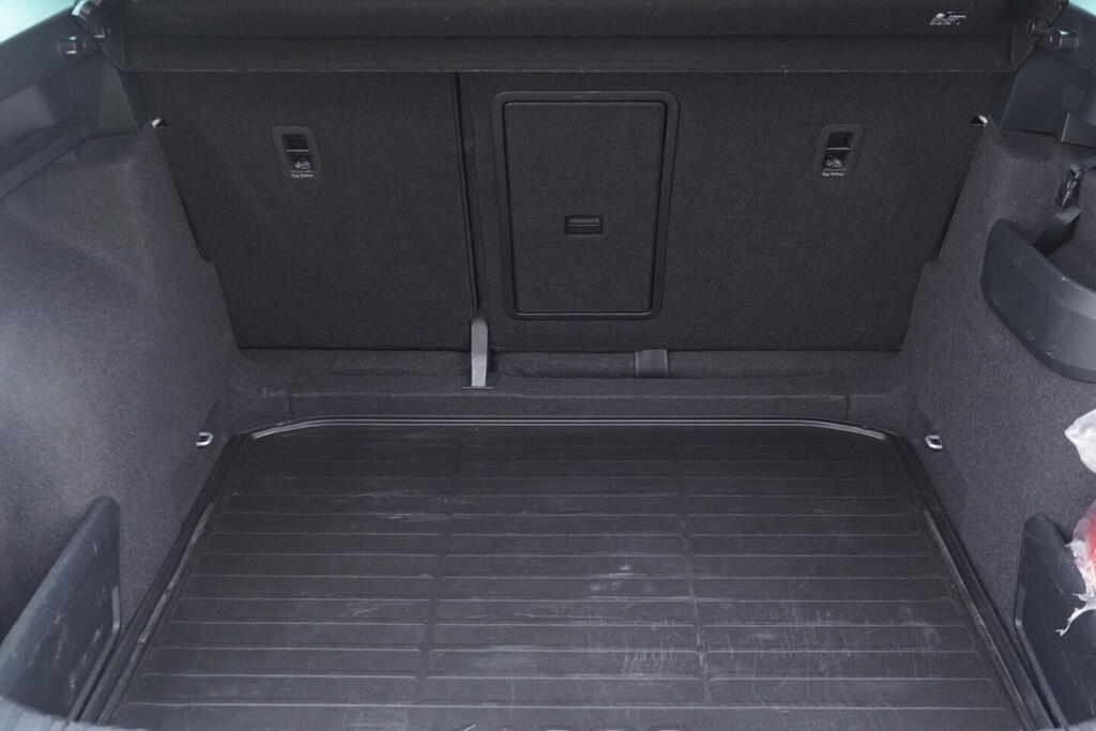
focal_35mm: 36
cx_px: 548
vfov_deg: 36.9
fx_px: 1096
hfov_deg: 53.1
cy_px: 366
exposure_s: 1/40
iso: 1250
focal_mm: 24
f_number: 2.8
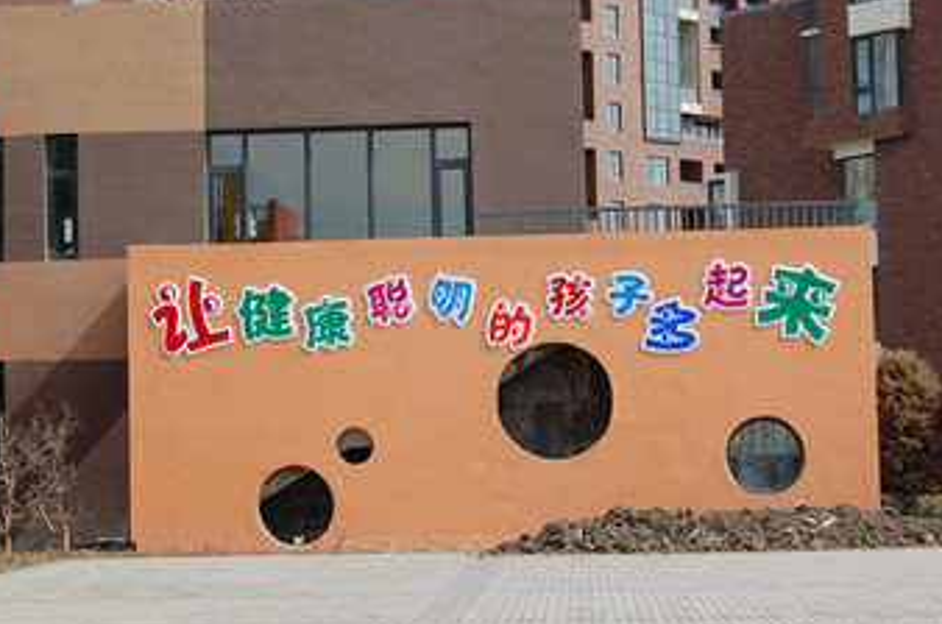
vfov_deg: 17.5
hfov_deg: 26.1
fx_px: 2030
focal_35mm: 78
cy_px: 301
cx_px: 440
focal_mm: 35
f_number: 9
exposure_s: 1/320
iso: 200
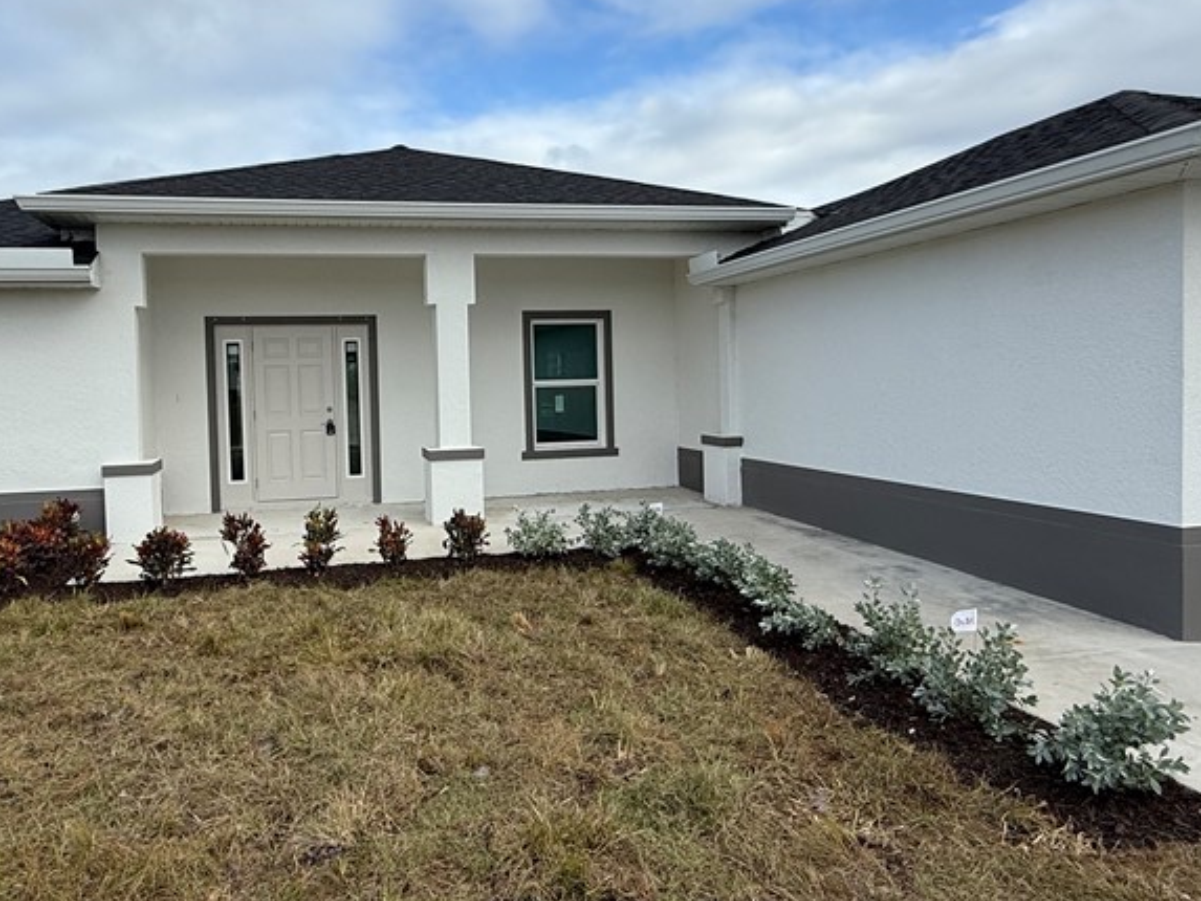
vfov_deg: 54.8
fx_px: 868
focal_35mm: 25
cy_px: 411
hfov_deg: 68.8
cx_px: 488
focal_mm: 2.22
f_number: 2.2
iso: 50
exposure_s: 1/1285
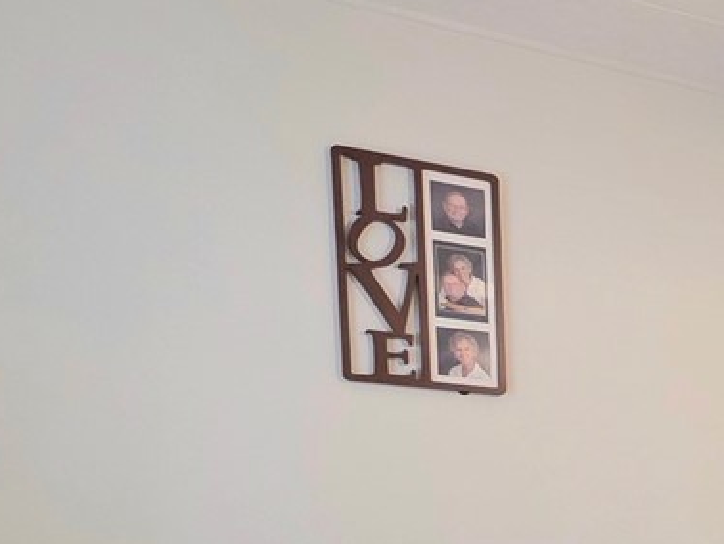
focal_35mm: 55
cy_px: 720
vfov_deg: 23.3
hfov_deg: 24.3
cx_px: 1168
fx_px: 1151
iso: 200
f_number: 1.9
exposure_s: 1/60.2
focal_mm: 2.2
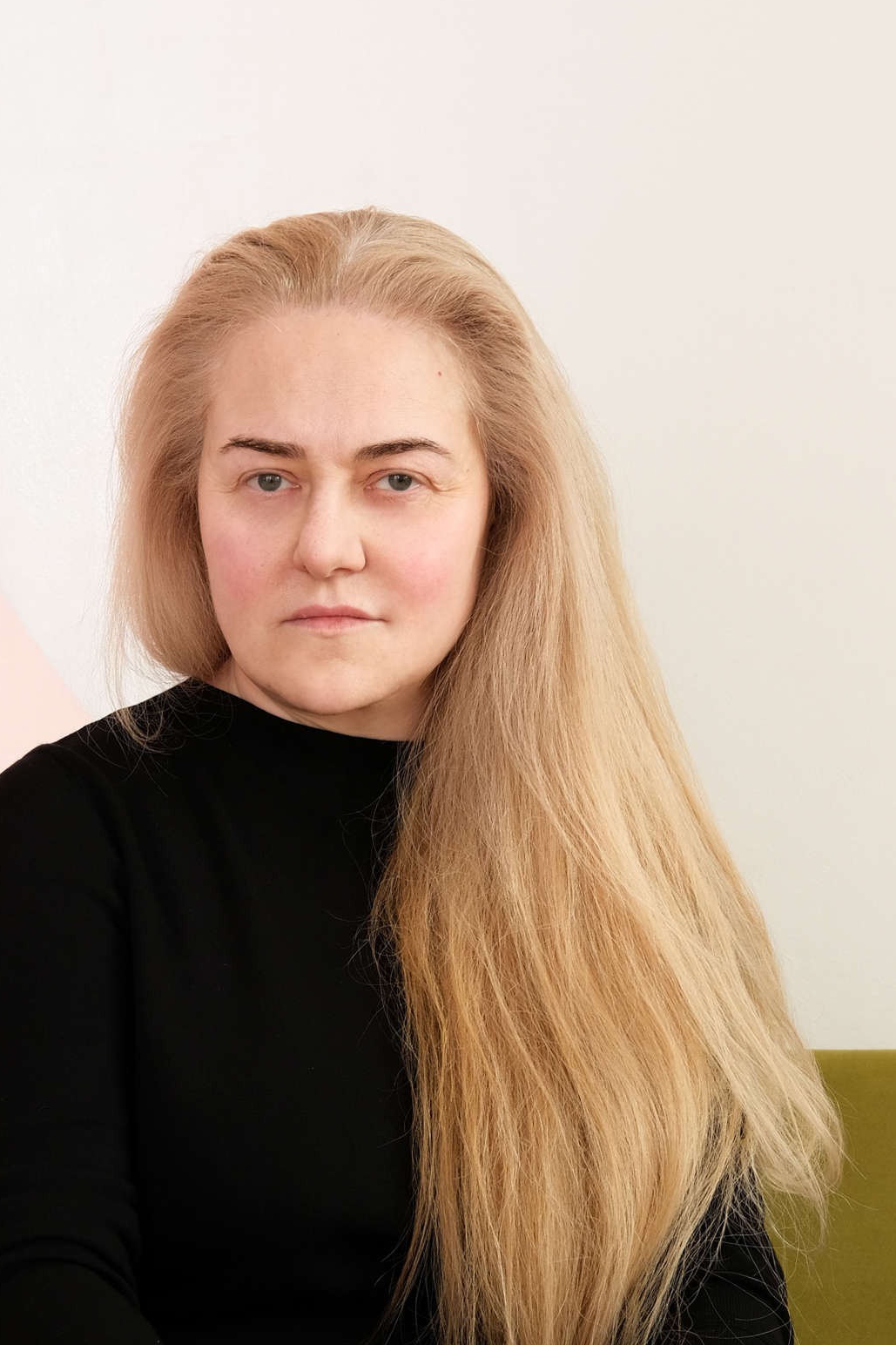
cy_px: 844
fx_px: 3323
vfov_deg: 22.8
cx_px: 328
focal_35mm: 89
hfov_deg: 15.3
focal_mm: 35
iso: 800
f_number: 6.4
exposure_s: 1/100
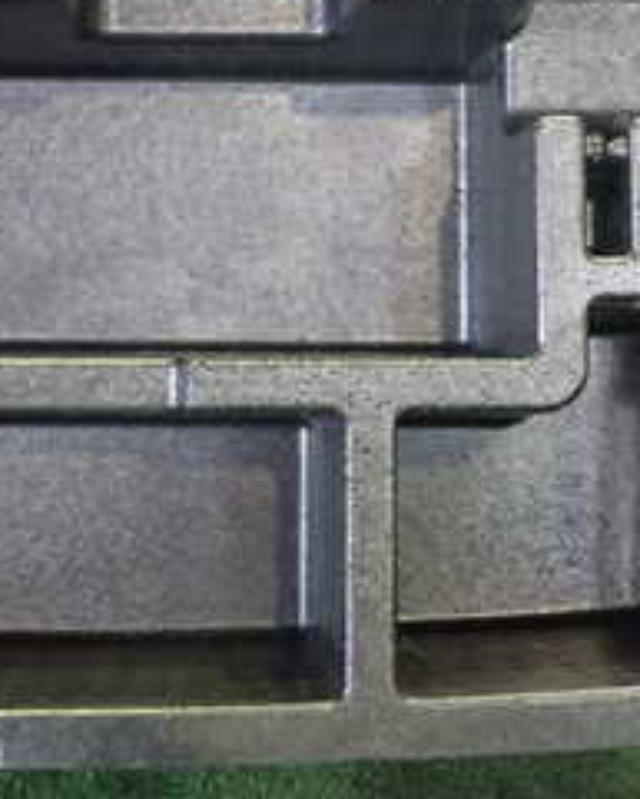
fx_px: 1727
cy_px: 166
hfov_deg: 21.0
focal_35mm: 73
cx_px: 255
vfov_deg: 25.6
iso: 800
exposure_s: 1/30
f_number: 2.3
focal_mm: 5.4
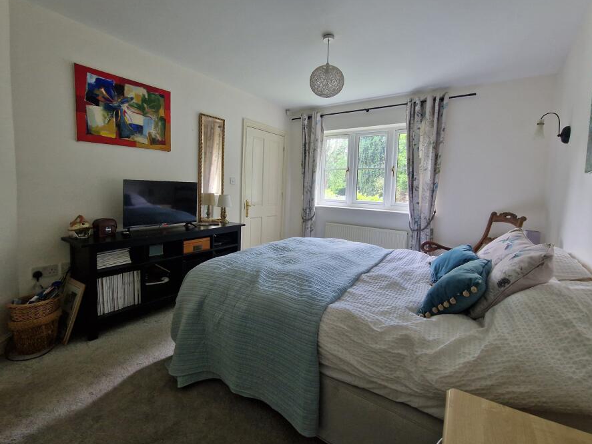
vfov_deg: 81.6
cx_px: 299
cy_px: 205
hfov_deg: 98.1
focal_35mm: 15
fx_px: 257
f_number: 2.2
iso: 320
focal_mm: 2.2
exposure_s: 1/50
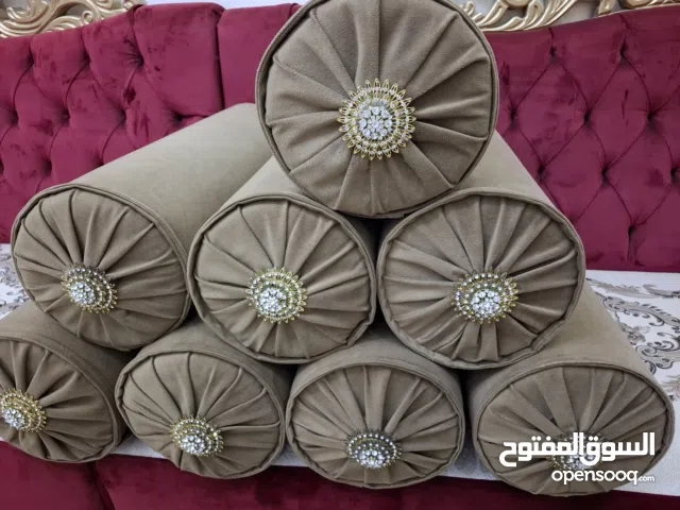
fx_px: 452
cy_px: 255
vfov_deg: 58.9
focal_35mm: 23
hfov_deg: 73.9
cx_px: 340
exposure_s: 1/33
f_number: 1.8
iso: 320
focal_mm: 5.54
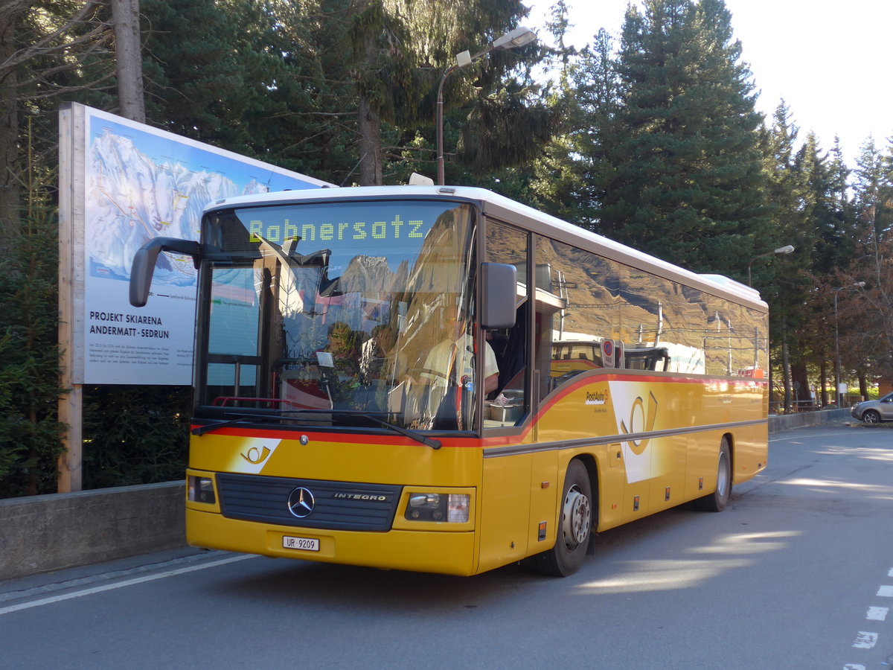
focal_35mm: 46
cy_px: 335
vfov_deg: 31.5
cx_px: 446
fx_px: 1187
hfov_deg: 41.2
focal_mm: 9.5
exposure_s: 1/125
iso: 80
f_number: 3
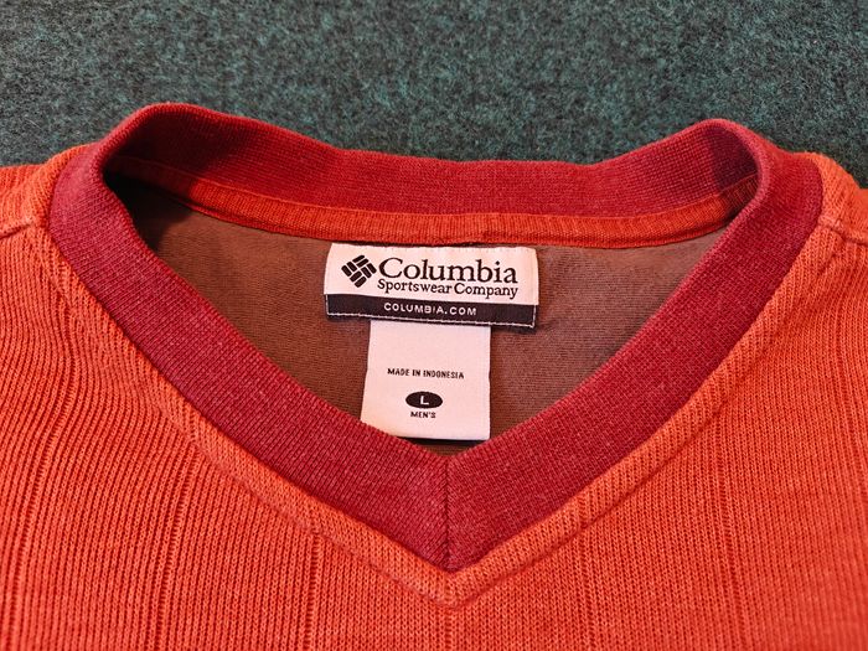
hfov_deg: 73.9
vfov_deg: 58.9
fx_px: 577
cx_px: 434
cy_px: 326
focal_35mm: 23
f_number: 1.6
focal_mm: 6.06
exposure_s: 1/50
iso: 500
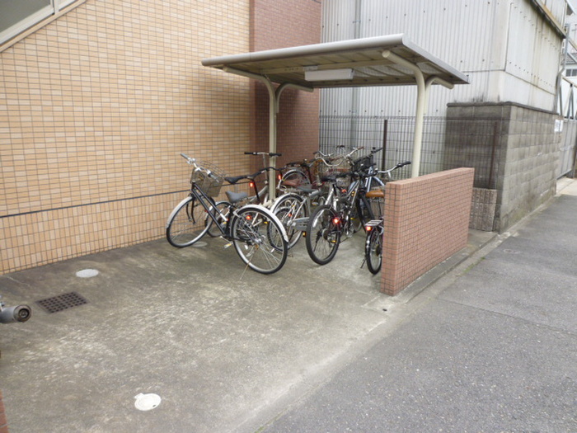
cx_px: 288
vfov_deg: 54.9
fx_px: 417
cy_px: 216
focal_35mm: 25
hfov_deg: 69.4
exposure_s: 1/100
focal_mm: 4.5
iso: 100
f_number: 3.5
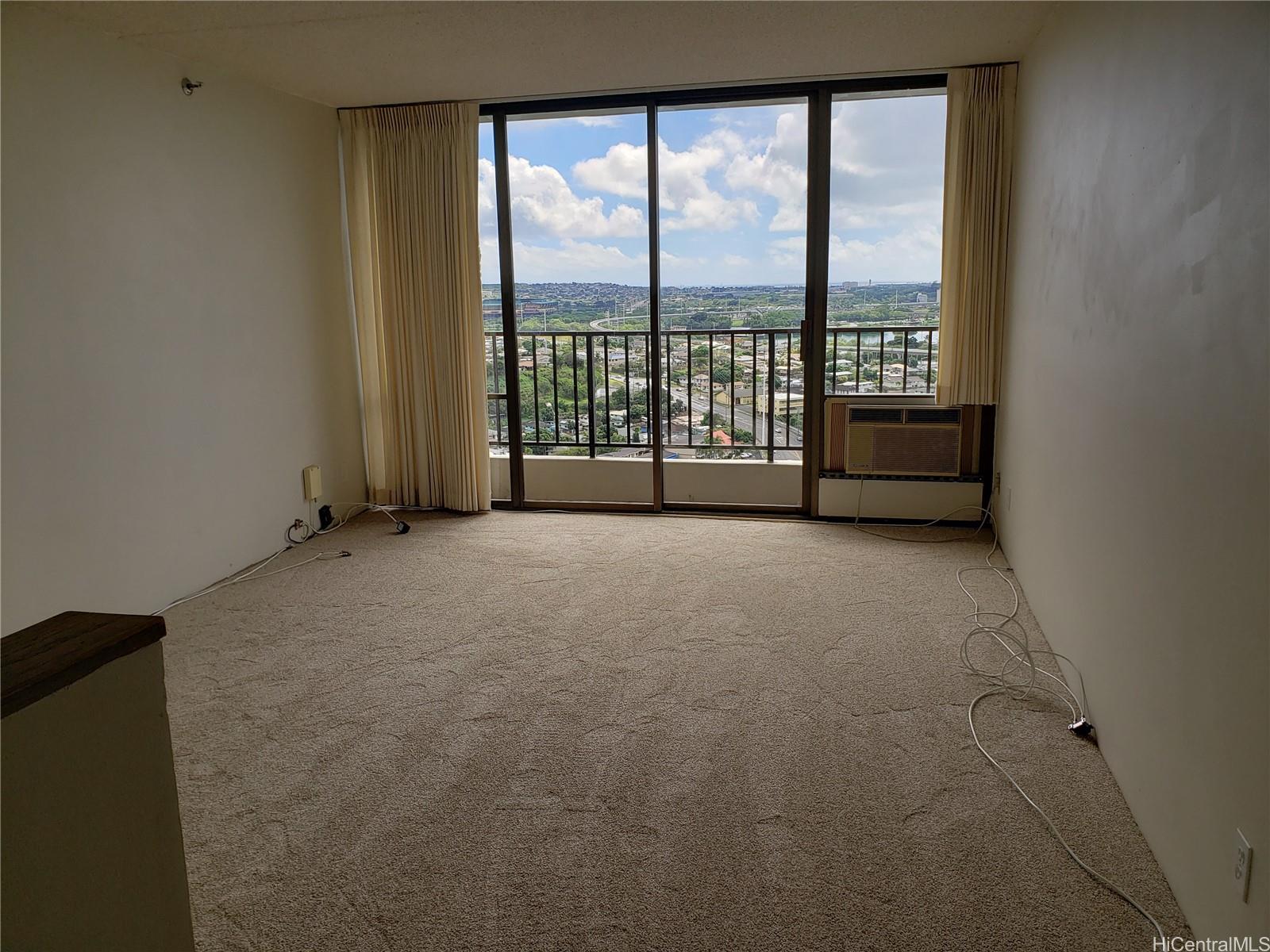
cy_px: 476
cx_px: 635
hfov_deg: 67.3
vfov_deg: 53.1
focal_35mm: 26
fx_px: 954
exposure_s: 1/621
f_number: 2.4
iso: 50
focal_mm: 4.3
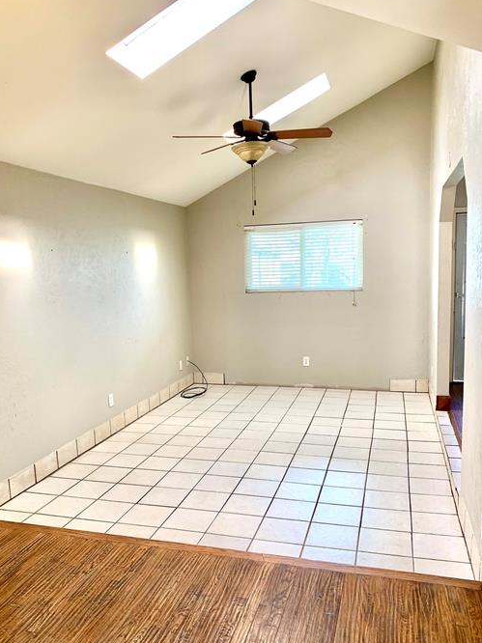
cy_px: 345
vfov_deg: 59.9
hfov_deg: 46.7
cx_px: 213
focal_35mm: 30
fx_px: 557
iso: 64
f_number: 1.8
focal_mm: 4.25
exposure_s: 1/60
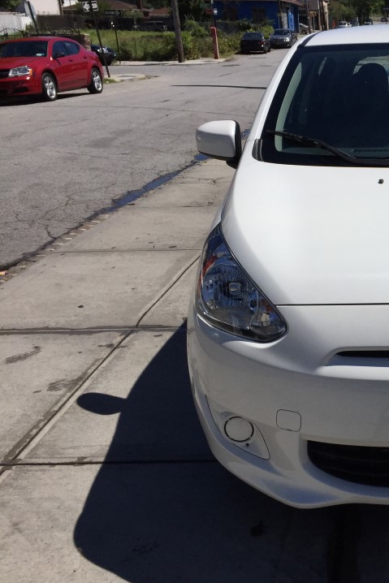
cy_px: 291
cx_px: 415
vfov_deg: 45.4
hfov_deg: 28.6
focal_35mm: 43
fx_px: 697
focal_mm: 4.15
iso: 32
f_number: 2.2
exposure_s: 1/5650
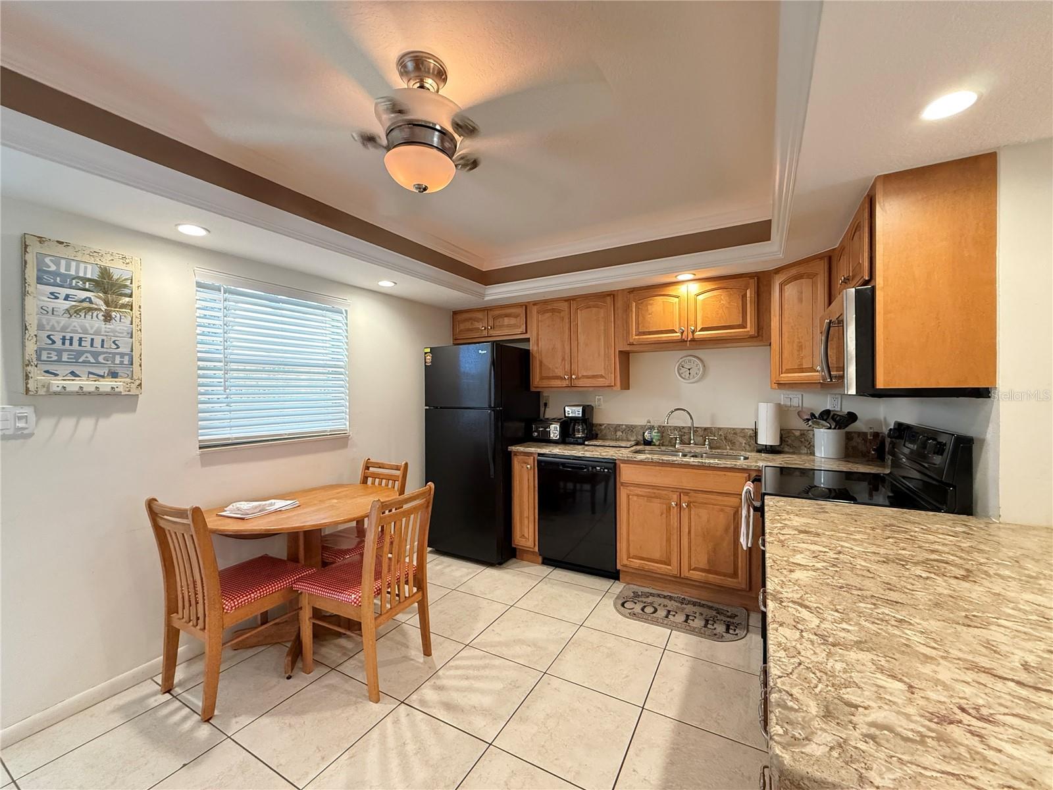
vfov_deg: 85.7
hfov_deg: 102.1
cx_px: 526
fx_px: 426
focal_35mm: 14
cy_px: 395
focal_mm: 2.22
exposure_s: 1/60
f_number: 2.2
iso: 640
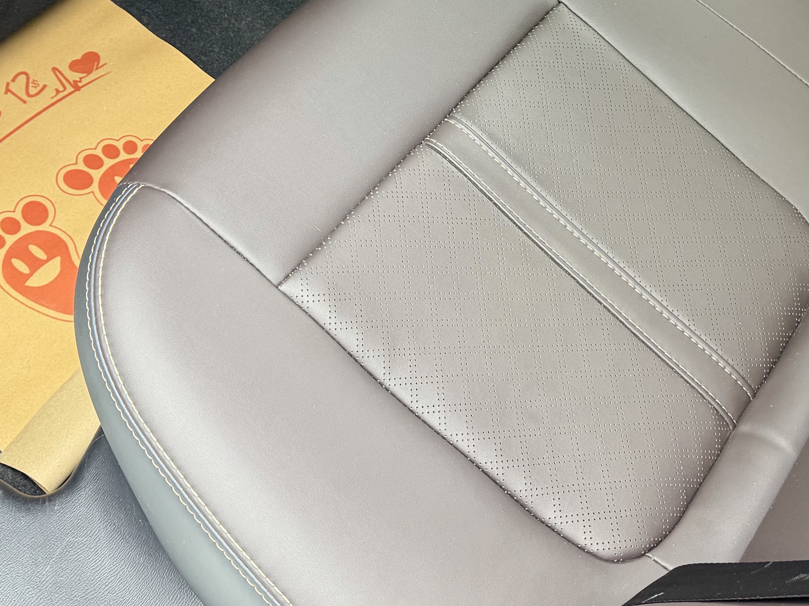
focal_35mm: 53
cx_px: 477
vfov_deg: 26.1
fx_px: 1239
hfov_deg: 36.1
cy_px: 2
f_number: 1.78
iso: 320
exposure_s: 1/60
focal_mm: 6.76
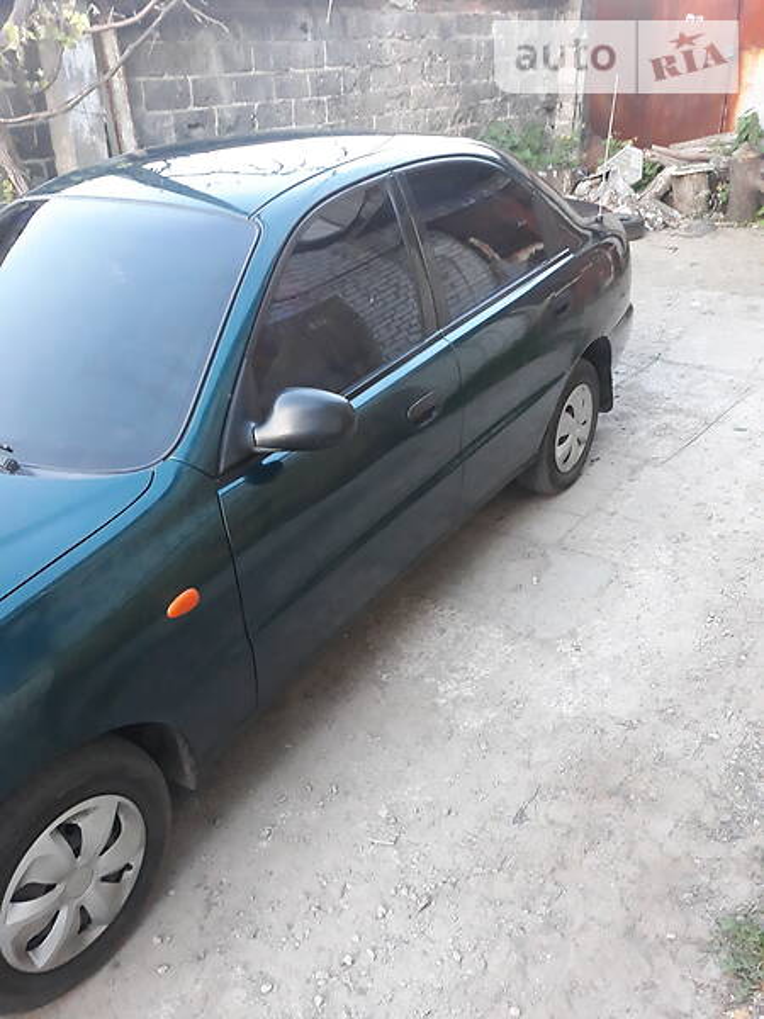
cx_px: 382
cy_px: 510
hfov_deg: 51.4
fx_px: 795
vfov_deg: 65.3
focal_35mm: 27
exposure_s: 1/25
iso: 320
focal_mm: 3.7
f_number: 1.7
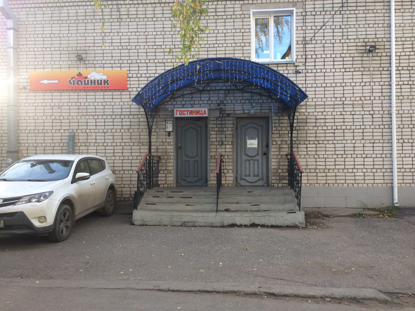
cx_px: 208
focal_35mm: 29
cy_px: 156
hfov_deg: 61.7
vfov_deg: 48.2
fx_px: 348
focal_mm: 4.15
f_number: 2.2
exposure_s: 1/123
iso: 32
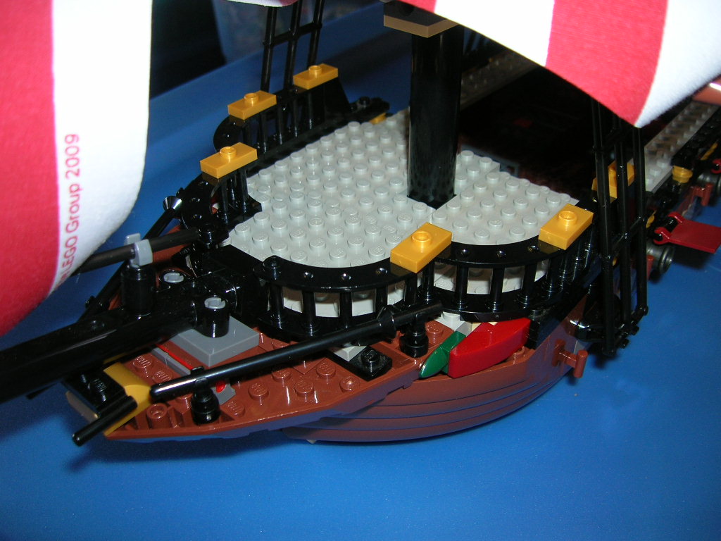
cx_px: 360
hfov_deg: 54.0
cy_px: 270
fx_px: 708
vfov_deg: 41.8
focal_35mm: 34
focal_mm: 5.7
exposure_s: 1/60.1
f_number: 2.9
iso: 50
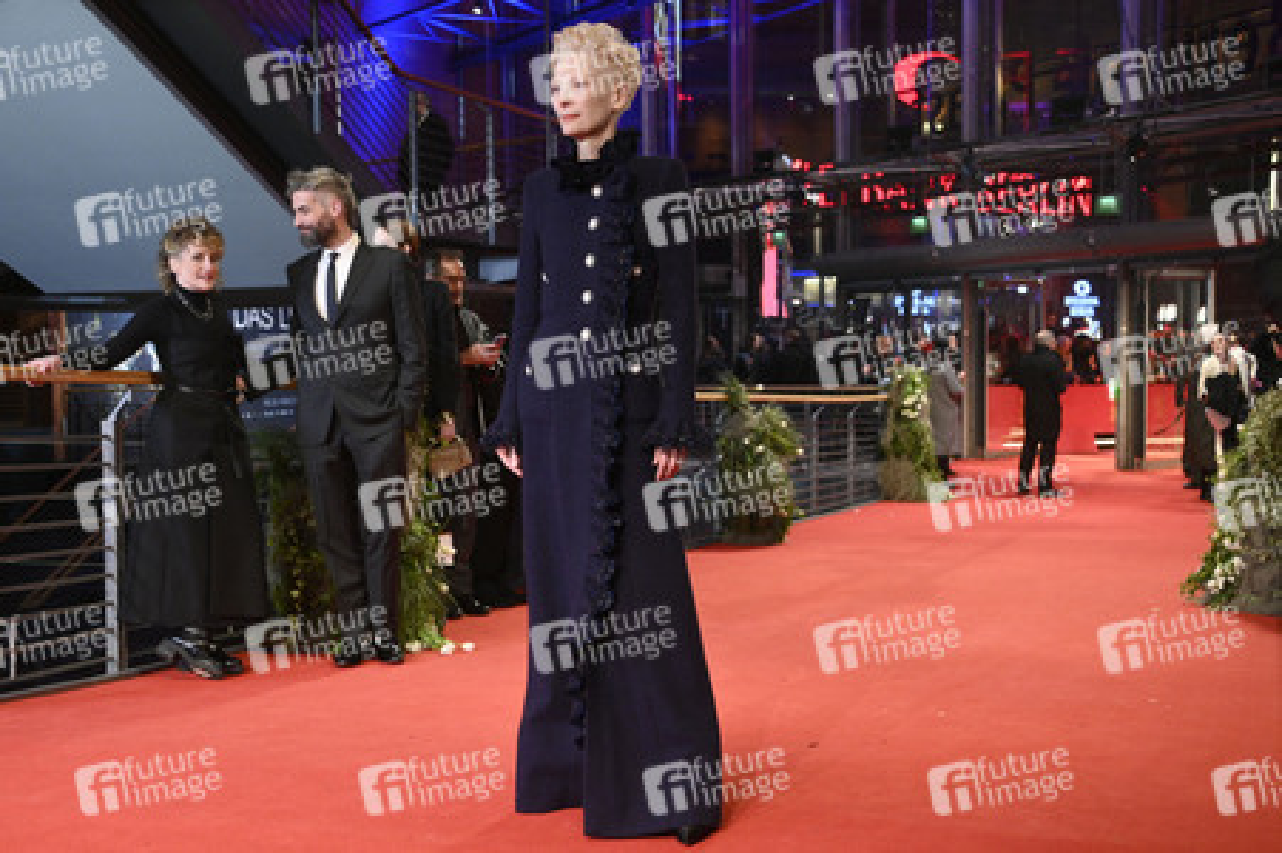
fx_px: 1566
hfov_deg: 44.5
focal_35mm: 44
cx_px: 641
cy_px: 426
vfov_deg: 30.5
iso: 5000
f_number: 5
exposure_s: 1/250
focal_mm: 44
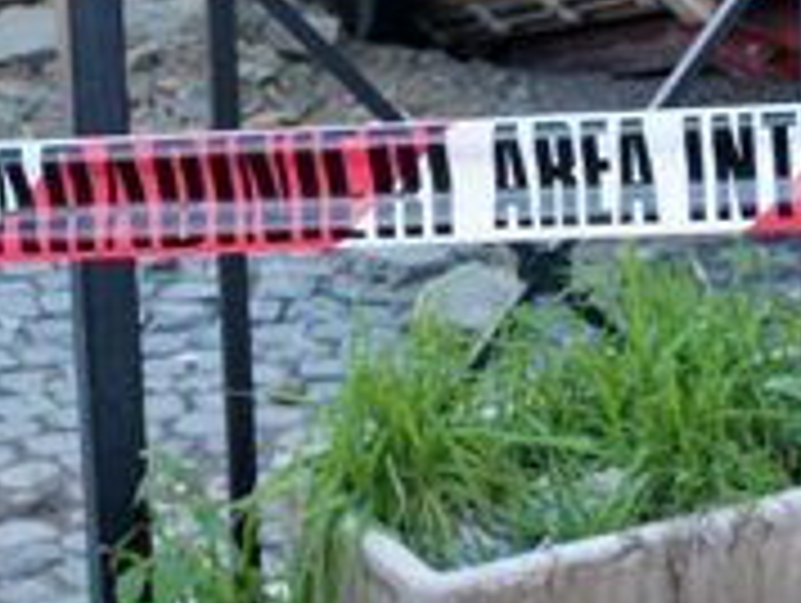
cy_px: -34
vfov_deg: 15.0
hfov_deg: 20.1
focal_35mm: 97
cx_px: 567
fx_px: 2248
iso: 200
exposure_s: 1/40
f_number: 4
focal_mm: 24
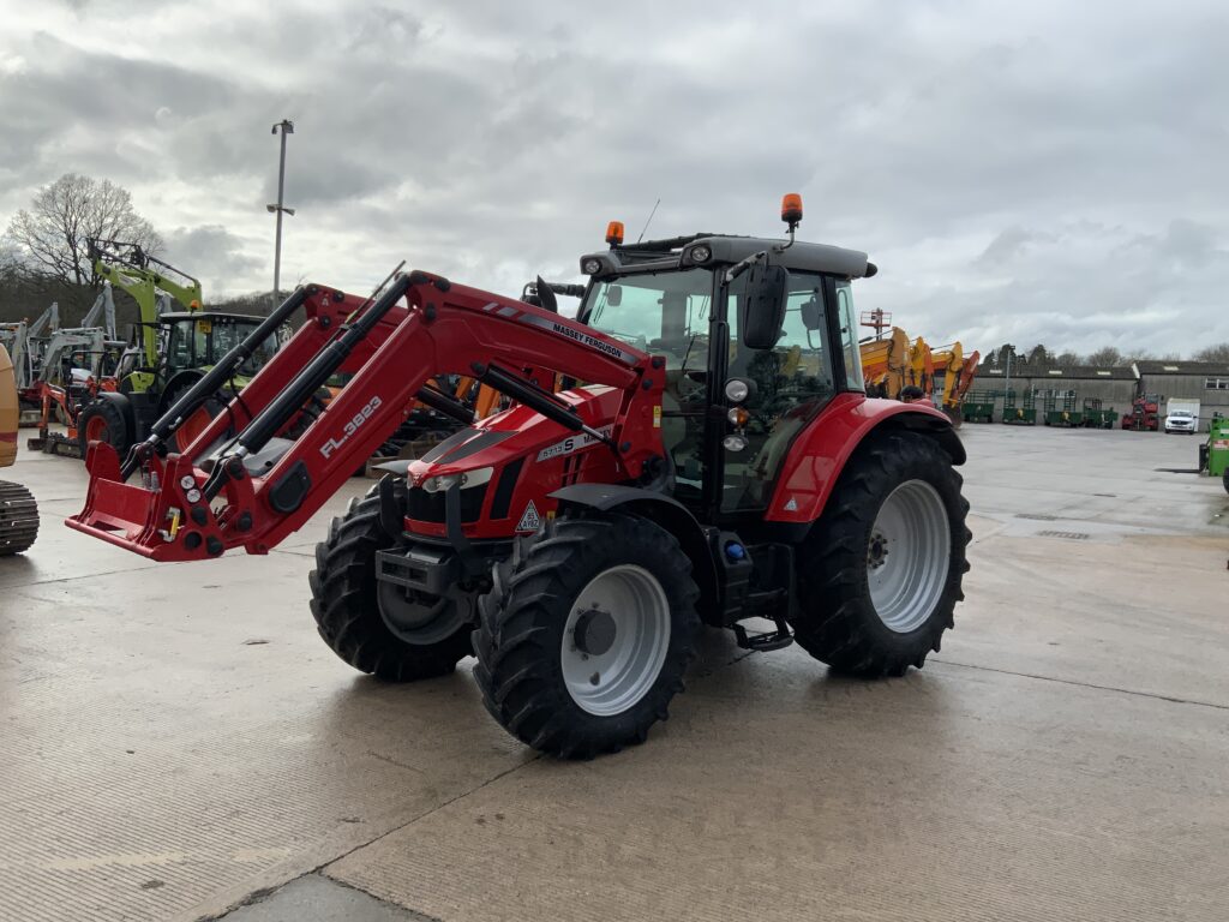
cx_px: 614
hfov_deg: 61.7
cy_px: 461
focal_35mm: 29
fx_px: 1030
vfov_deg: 48.2
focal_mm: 3
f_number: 1.8
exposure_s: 1/1786
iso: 16
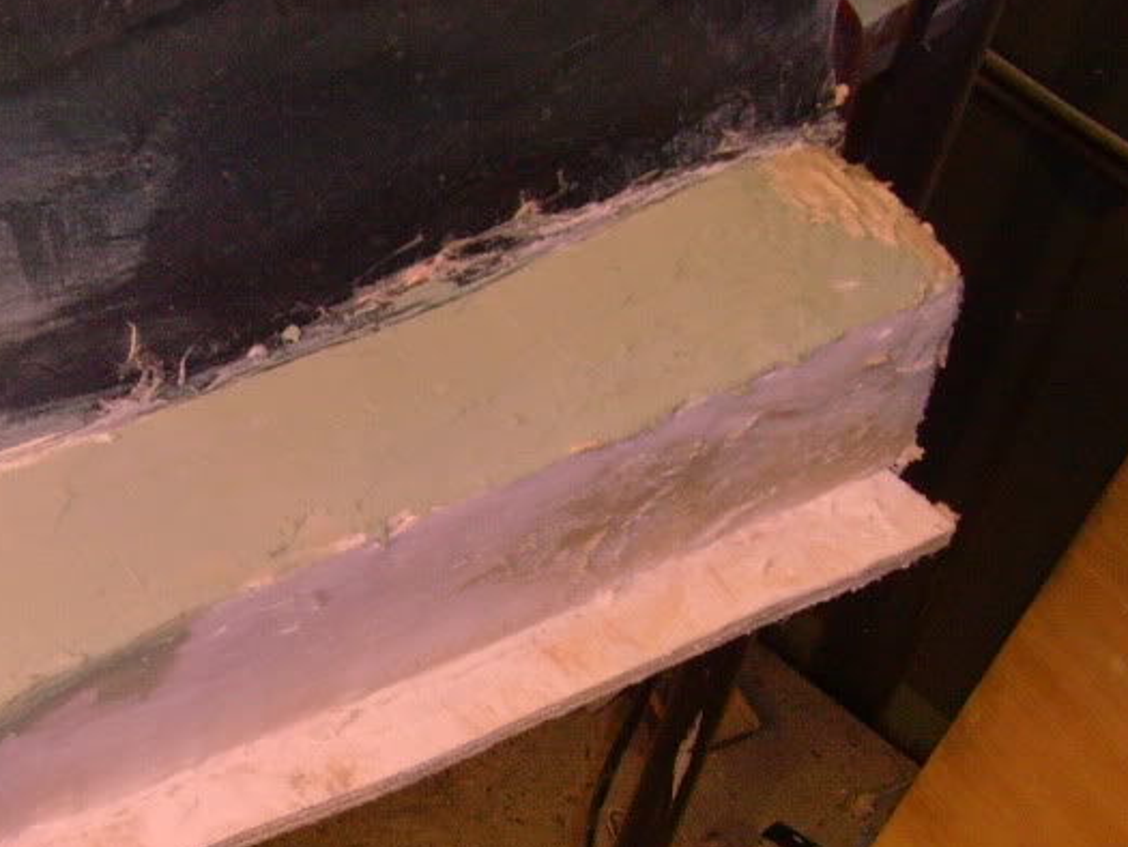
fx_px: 2477
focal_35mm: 76
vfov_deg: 19.3
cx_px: 226
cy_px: 619
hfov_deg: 25.2
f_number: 3.5
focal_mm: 6.6
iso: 200
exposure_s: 1/45
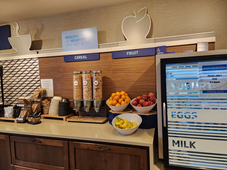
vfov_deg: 58.9
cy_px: 85
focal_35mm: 23
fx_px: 151
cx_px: 114
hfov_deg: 73.9
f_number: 1.8
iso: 200
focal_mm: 6.4
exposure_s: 1/120
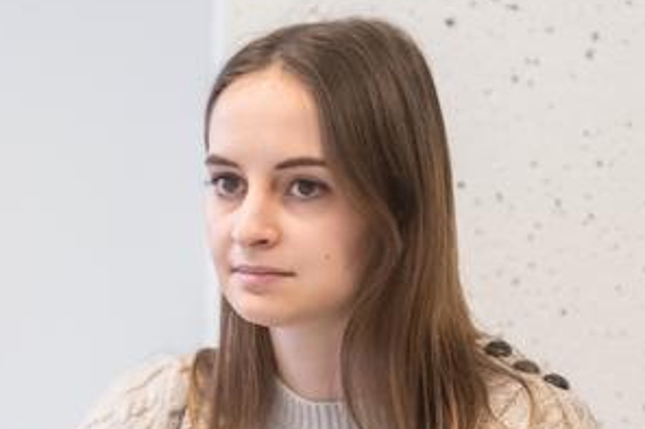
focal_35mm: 406
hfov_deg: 5.1
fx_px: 7270
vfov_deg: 3.4
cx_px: 363
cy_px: 314
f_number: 2.8
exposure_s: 1/200
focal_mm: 120
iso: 1600
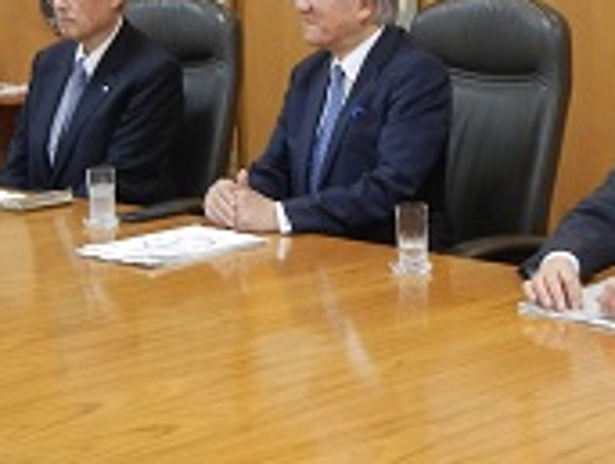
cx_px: 356
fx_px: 1745
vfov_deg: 15.1
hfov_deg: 20.0
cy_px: 133
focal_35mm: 98
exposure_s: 1/30
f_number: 3.5
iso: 194
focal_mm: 5.4
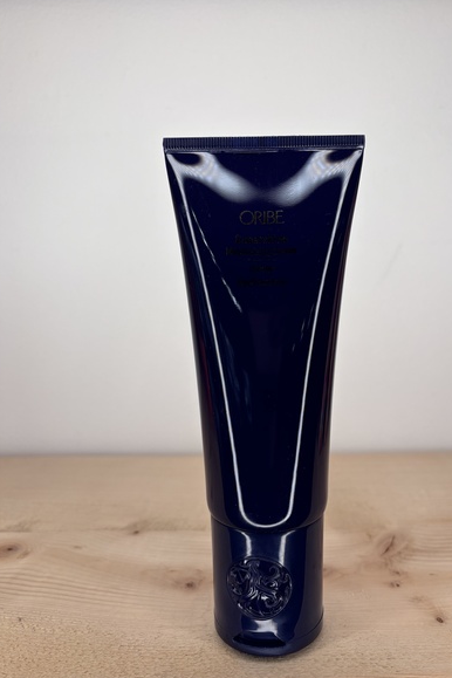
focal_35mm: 28
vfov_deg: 65.5
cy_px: 333
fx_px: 527
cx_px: 260
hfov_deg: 46.3
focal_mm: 5.96
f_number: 1.6
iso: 50
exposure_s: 1/505
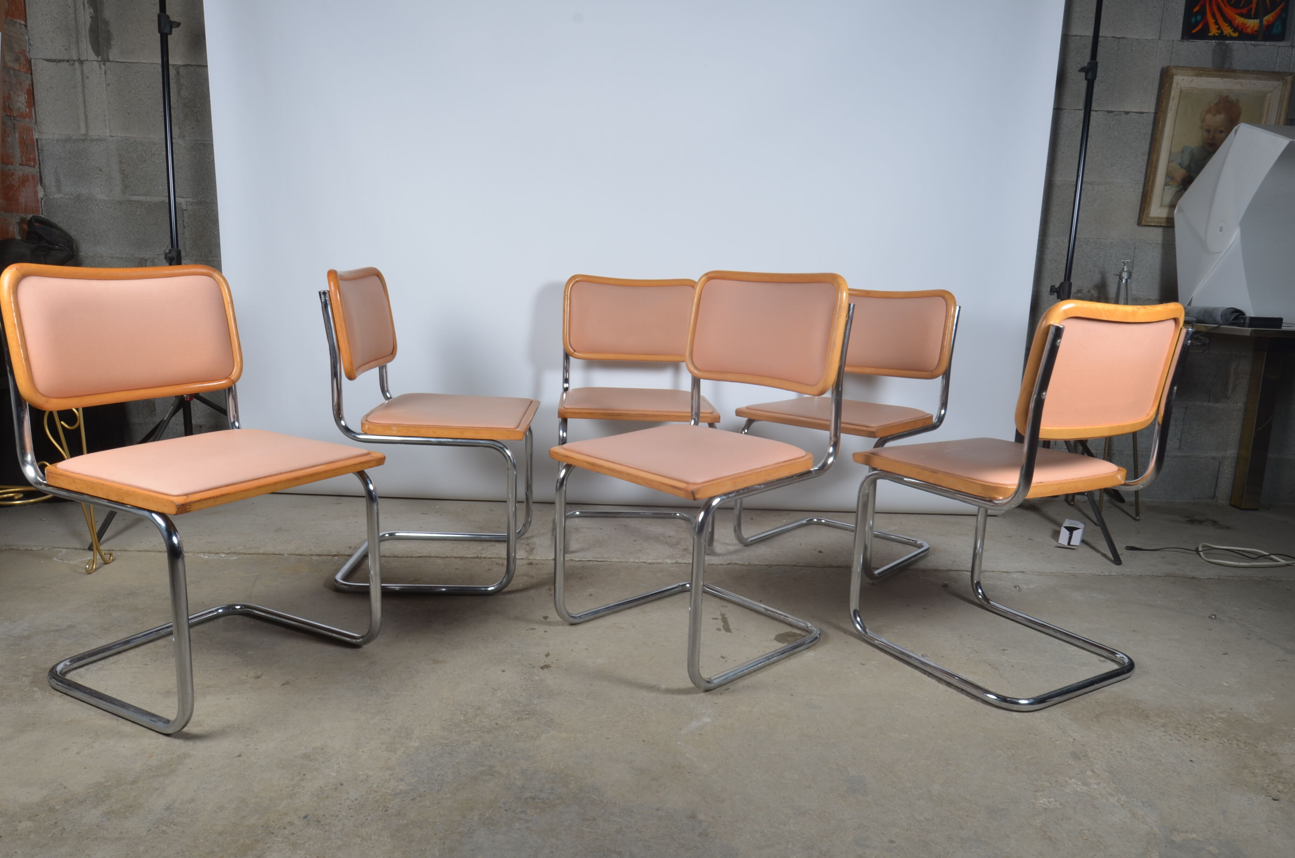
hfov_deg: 73.9
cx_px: 648
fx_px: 862
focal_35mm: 24
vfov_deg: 52.9
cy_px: 429
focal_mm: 16
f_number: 11
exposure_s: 1/125
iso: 100
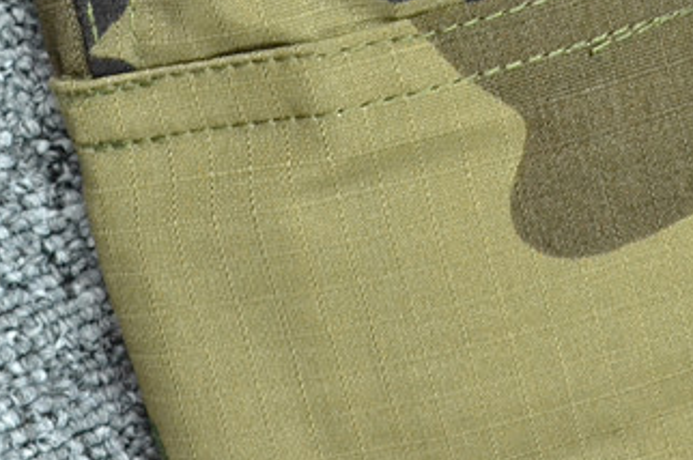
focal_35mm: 97
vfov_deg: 13.8
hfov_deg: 21.0
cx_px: 353
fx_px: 1865
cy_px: -12
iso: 3200
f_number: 8
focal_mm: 26
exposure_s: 1/80
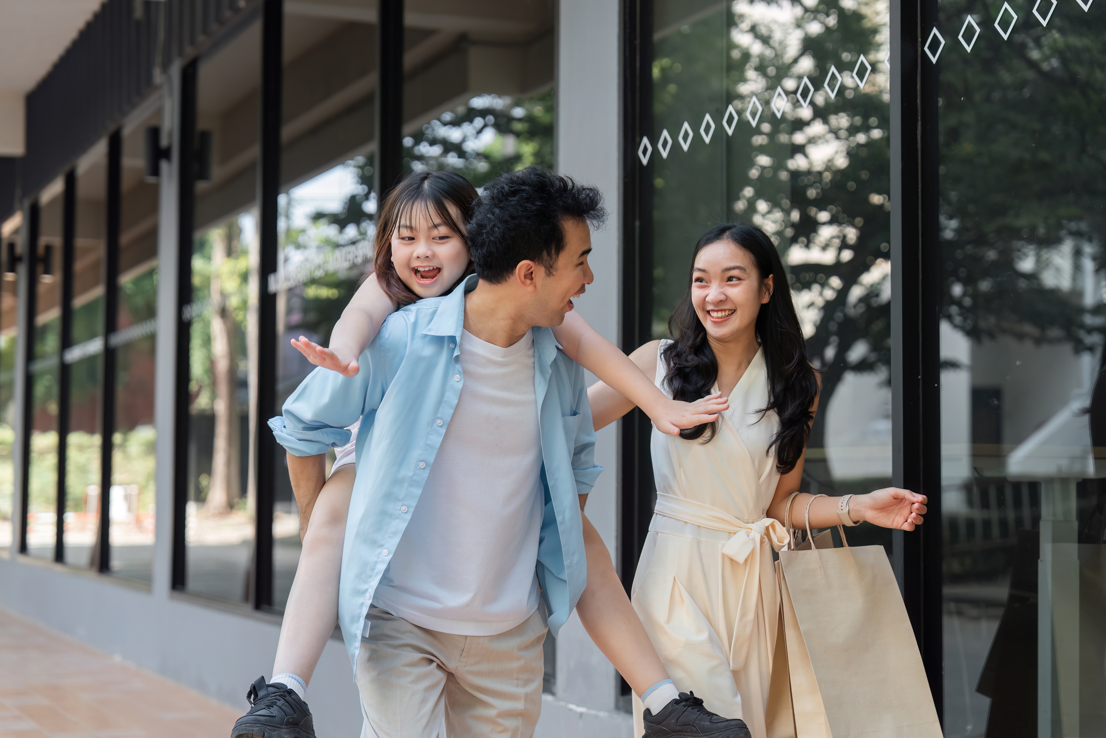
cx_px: 553
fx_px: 1966
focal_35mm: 64
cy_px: 369
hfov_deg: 31.4
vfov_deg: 21.2
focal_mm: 64
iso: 800
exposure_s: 1/800
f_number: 2.8
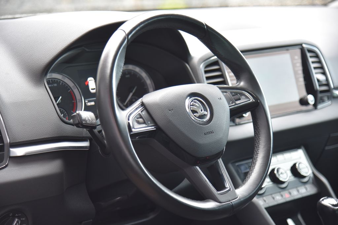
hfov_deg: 22.1
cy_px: 112
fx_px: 864
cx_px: 169
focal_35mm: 92
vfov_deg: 14.9
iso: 500
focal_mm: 92
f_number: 4
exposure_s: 1/60
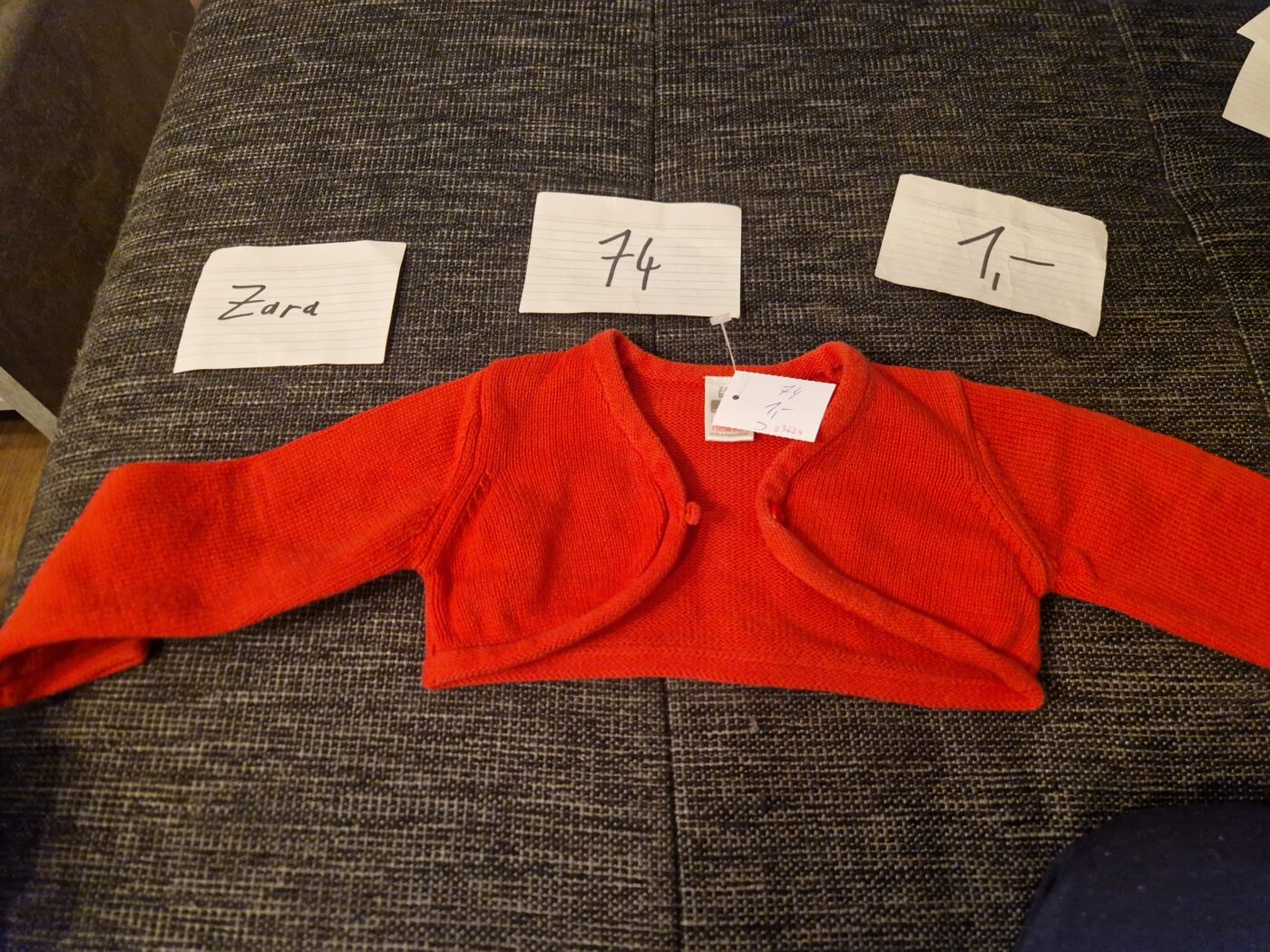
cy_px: 476
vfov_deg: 58.9
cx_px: 635
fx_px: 844
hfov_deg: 73.9
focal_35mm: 23
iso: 125
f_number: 1.8
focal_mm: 5.4
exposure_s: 1/100
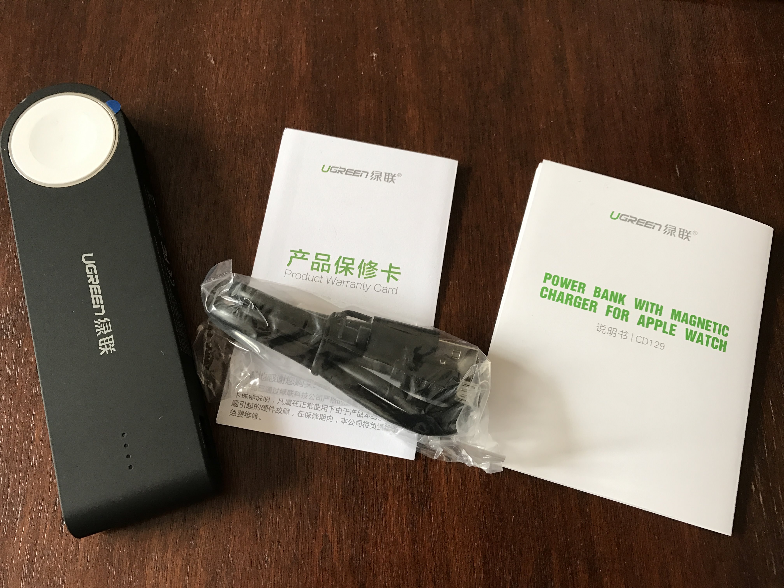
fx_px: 634
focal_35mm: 28
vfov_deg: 49.7
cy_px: 294
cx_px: 392
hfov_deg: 63.4
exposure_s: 1/20
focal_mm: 3.99
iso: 40
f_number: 1.8
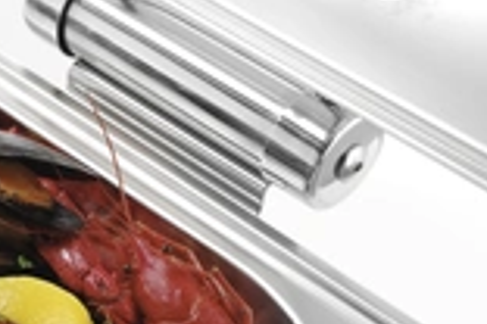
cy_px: 83
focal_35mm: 135
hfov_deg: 14.0
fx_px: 1826
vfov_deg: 10.1
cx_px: -300
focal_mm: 33
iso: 100
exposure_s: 1/50
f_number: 5.6
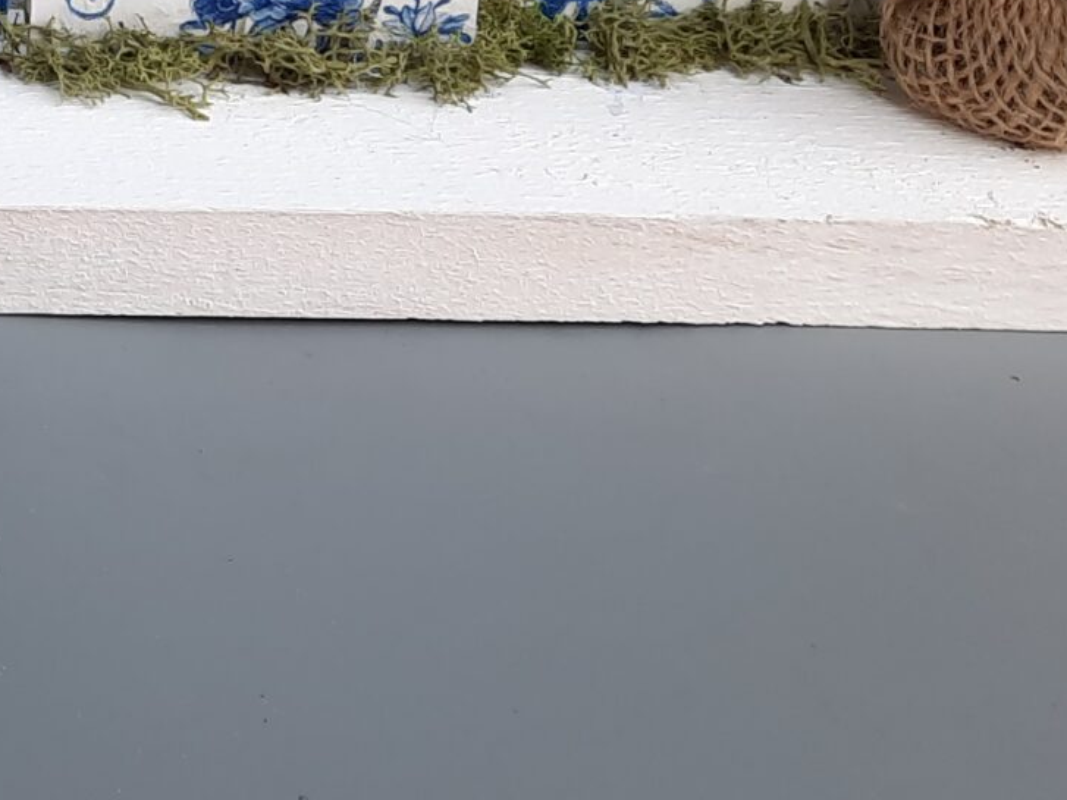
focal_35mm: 88
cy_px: -515
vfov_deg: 15.1
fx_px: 2712
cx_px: -326
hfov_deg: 20.3
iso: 40
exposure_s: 1/50
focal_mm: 4.6
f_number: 2
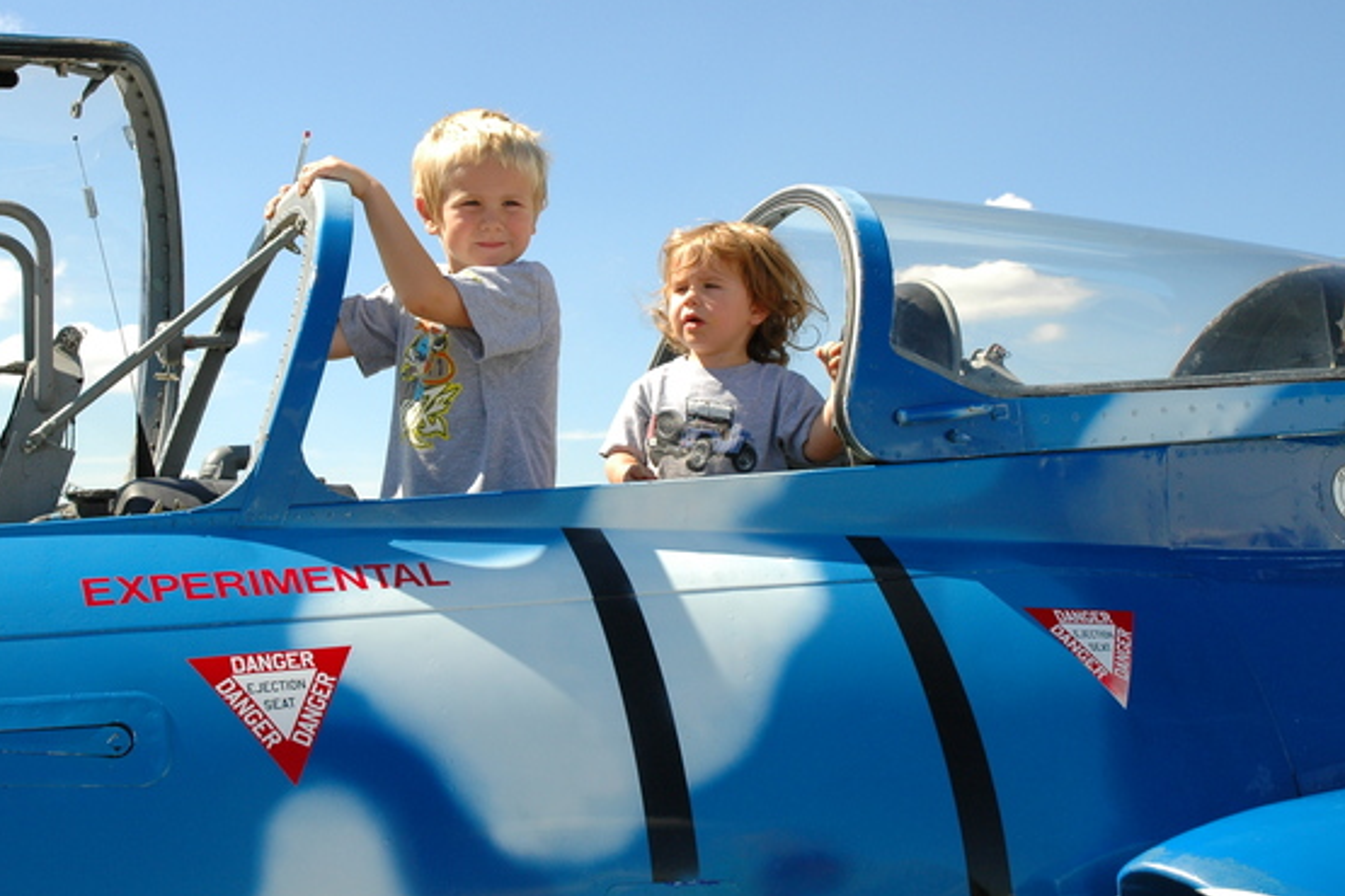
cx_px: 628
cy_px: 383
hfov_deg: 37.1
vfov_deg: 25.2
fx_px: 2002
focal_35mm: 54
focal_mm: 31
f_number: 10
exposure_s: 1/400
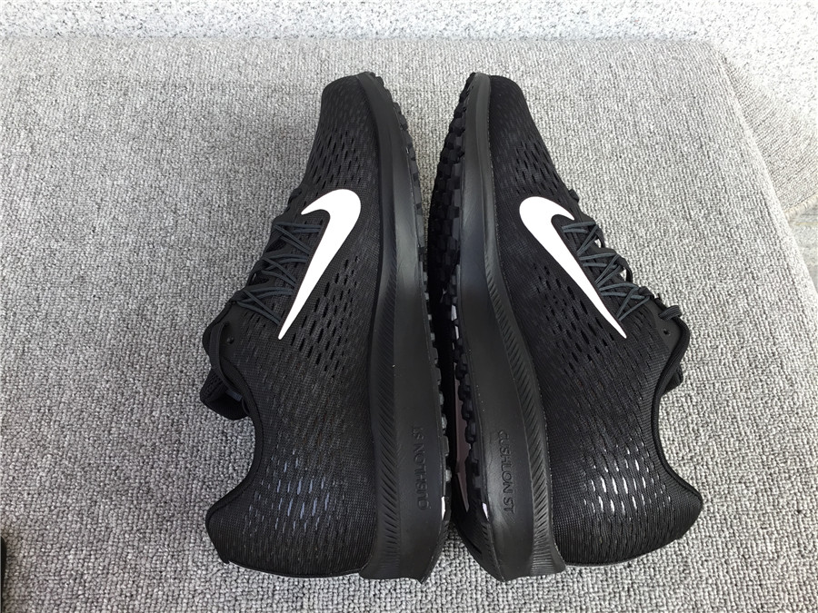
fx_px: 733
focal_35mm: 31
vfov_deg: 45.4
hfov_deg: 58.4
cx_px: 409
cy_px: 306
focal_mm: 3.3
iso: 25
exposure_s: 1/129
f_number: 2.4
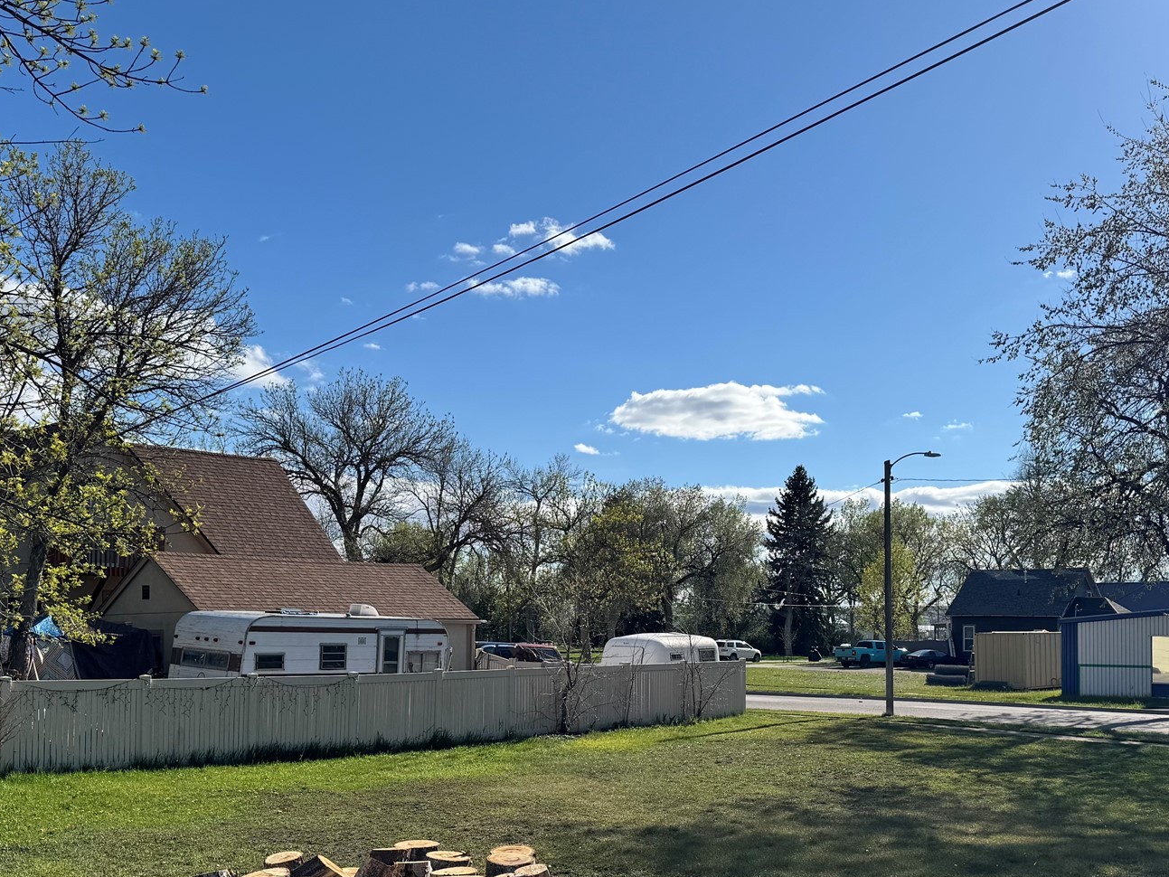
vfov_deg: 37.3
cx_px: 614
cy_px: 590
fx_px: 1283
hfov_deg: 49.0
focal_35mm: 38
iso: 80
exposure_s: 1/6410
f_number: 1.78
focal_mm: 6.76
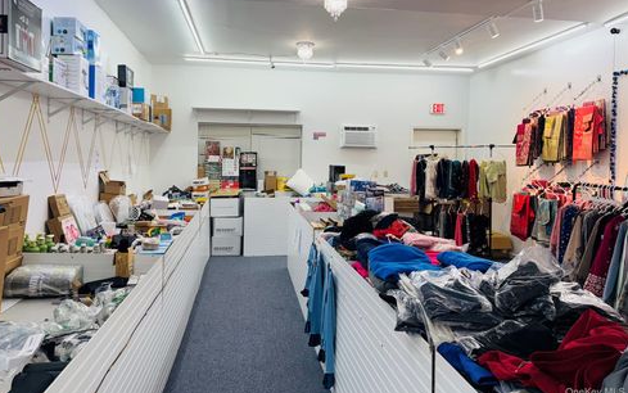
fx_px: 445
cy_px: 159
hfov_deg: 70.4
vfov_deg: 47.4
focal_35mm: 26
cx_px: 308
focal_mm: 6.76
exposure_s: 1/248
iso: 64
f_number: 1.78
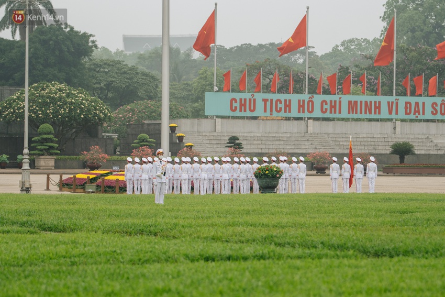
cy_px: 148
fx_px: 2040
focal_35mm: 165
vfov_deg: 8.3
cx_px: 222
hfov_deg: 12.5
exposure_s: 1/320
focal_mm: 110
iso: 200
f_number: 2.8
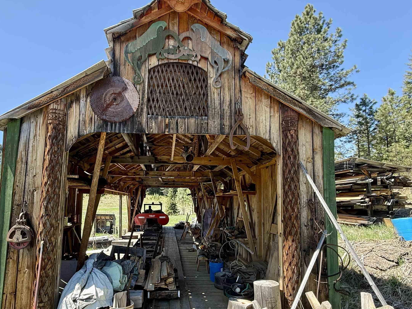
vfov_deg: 65.6
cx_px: 183
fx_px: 238
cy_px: 179
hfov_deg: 81.4
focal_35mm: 20
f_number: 2.2
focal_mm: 2.22
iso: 64
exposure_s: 1/198
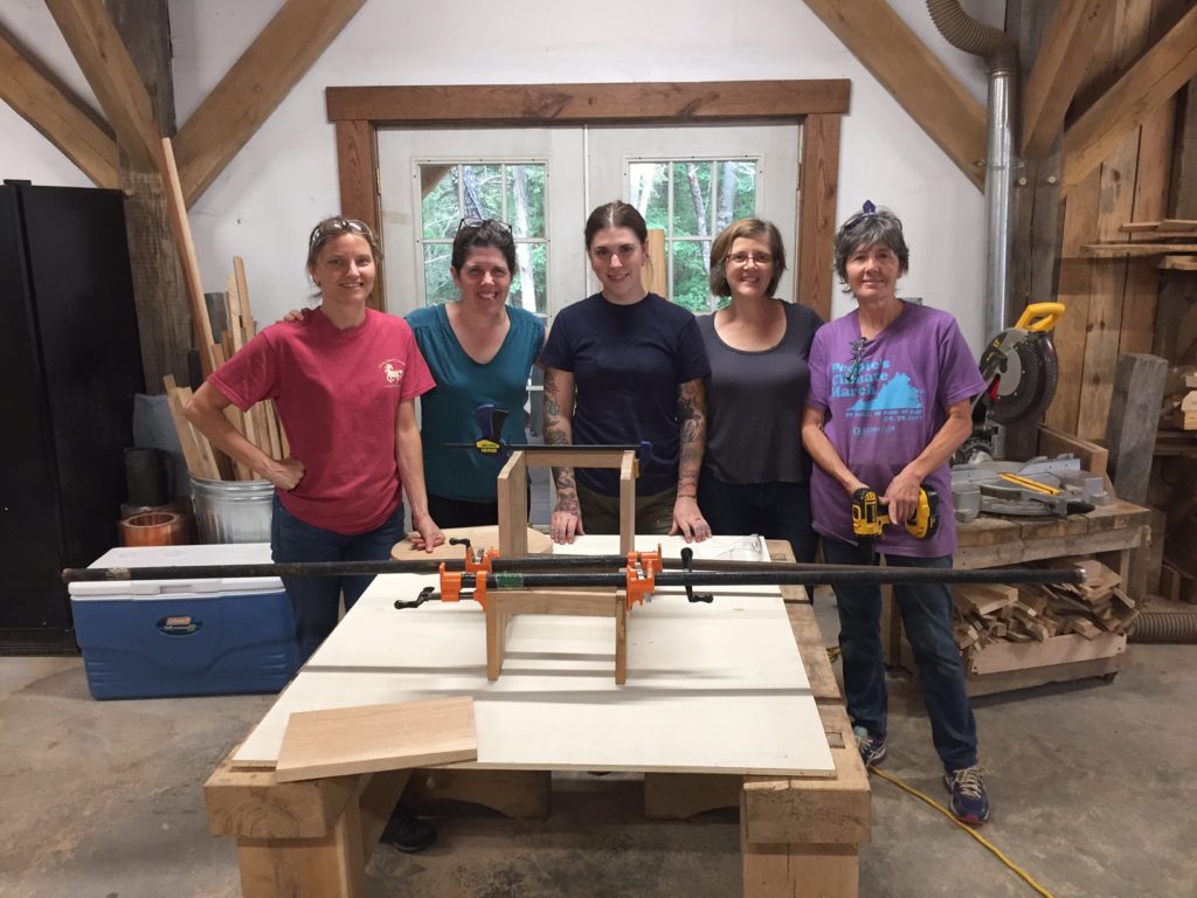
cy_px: 449
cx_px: 598
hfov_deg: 61.7
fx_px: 1003
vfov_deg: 48.2
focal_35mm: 29
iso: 100
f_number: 2.2
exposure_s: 1/30
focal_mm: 4.15
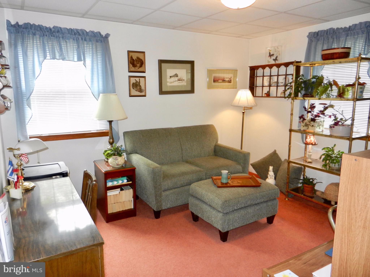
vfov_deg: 54.9
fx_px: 267
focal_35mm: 25
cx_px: 185
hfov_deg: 69.4
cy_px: 138
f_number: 3.5
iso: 200
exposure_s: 1/30
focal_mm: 4.5
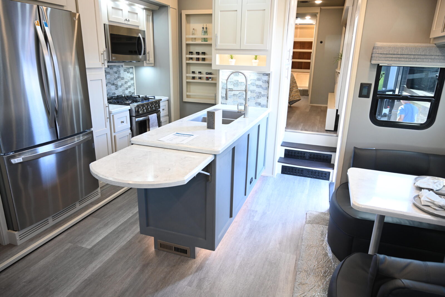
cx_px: 222
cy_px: 148
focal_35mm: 24
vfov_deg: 53.1
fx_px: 297
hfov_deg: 73.7
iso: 1250
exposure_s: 1/100
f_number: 4
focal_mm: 24
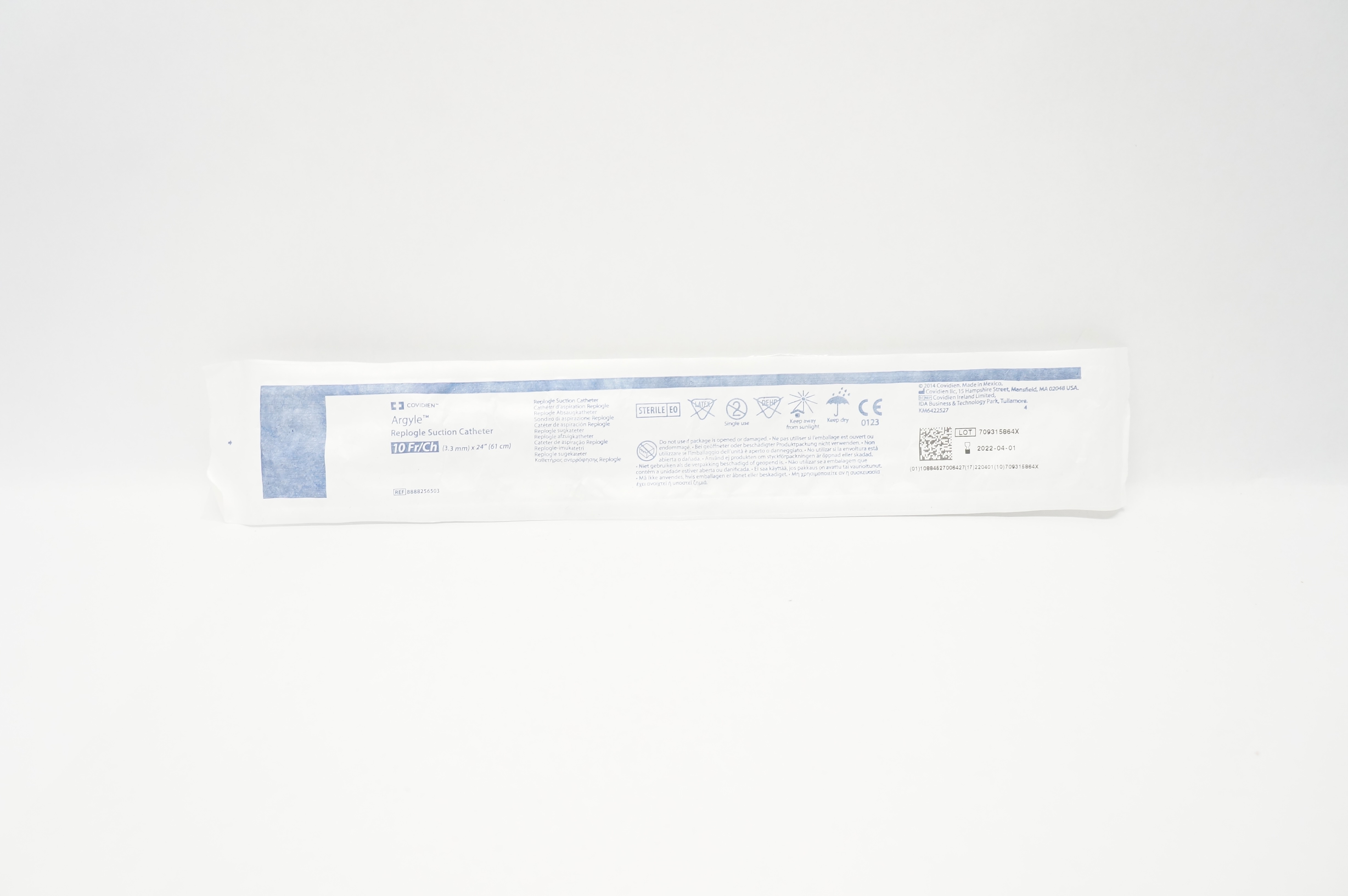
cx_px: 674
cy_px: 448
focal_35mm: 27
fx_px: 1010
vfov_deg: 47.8
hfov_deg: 67.4
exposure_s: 1/80
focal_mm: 18
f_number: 5.6
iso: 800
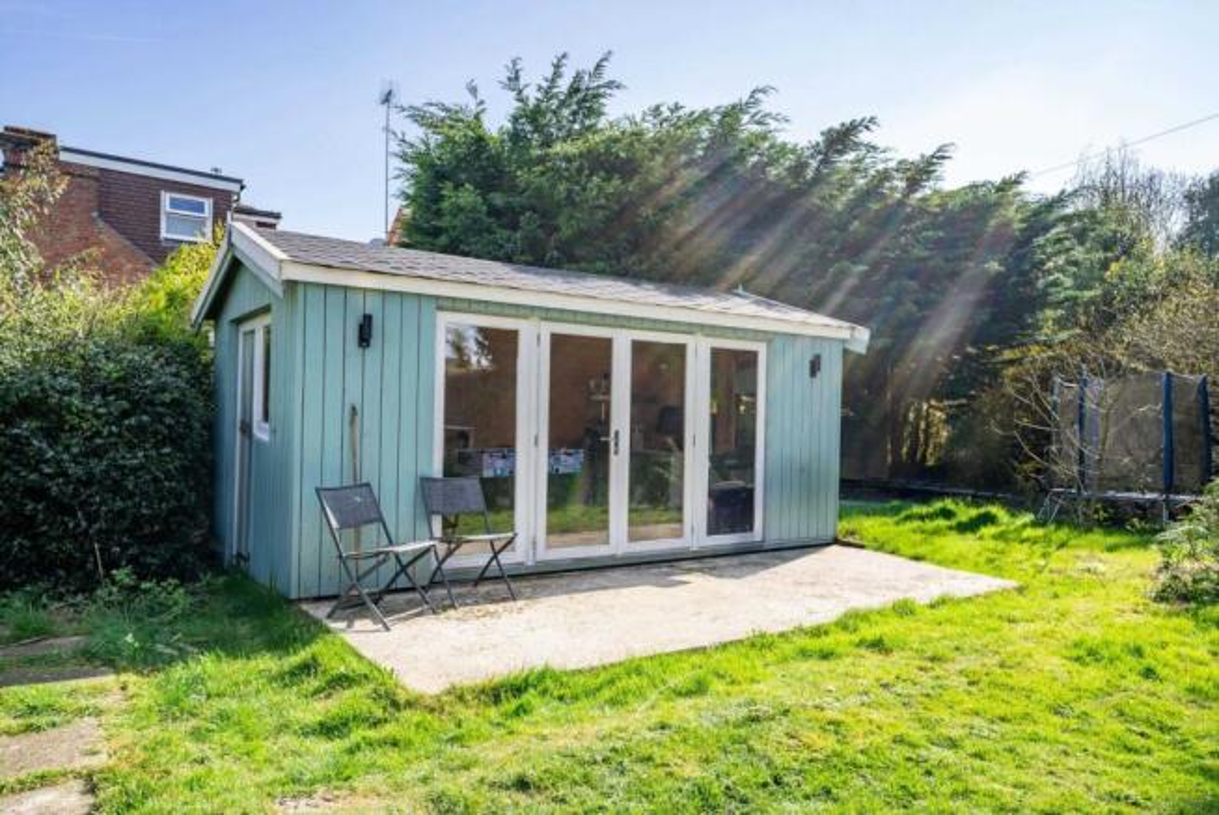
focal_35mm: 24
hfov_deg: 73.7
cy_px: 408
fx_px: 813
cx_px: 610
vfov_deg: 53.2
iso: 80
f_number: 5
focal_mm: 24
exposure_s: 1/250
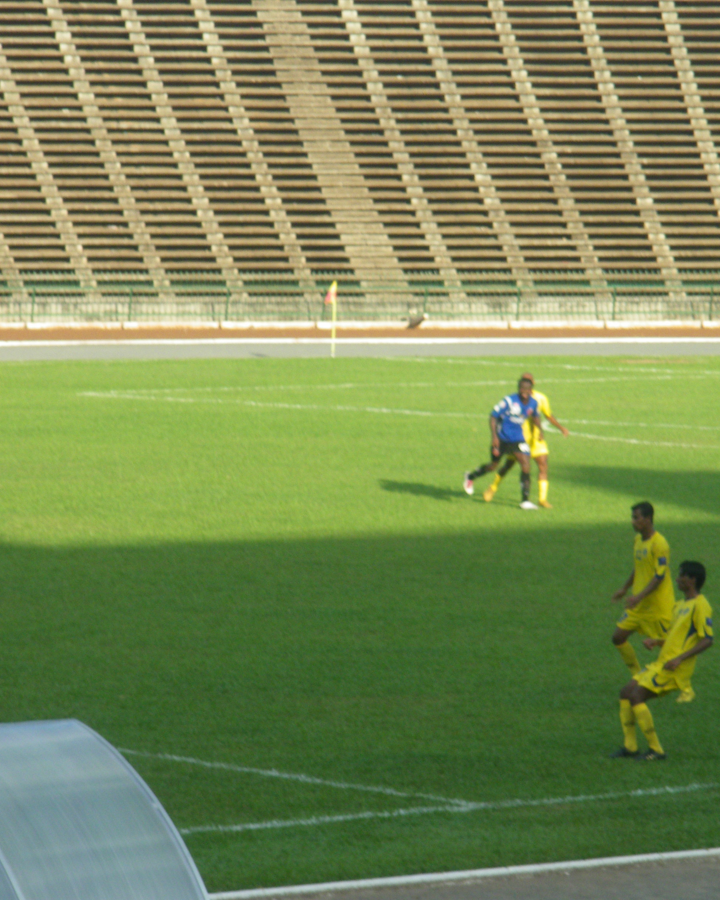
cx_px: 430
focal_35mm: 235
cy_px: 451
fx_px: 6260
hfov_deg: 6.6
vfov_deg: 8.2
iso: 125
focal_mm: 31.5
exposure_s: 1/250
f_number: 5.6
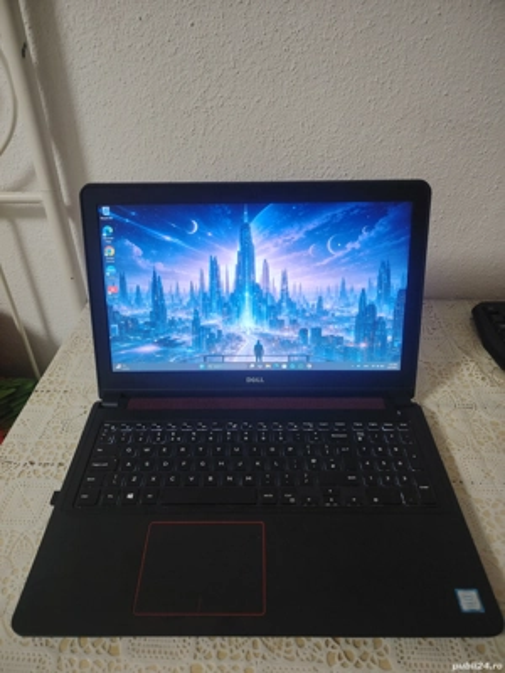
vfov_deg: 71.6
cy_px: 336
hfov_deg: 56.8
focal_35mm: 24
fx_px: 467
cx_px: 252
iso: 663
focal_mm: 5.25
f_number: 1.75
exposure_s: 1/33.3
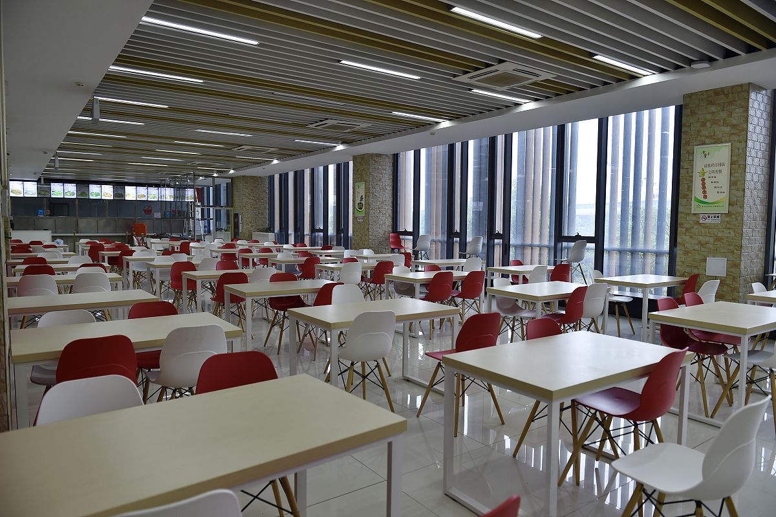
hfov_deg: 73.8
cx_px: 388
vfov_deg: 53.1
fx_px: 517
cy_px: 258
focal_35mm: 24
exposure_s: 1/100
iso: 200
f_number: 3.5
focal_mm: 24
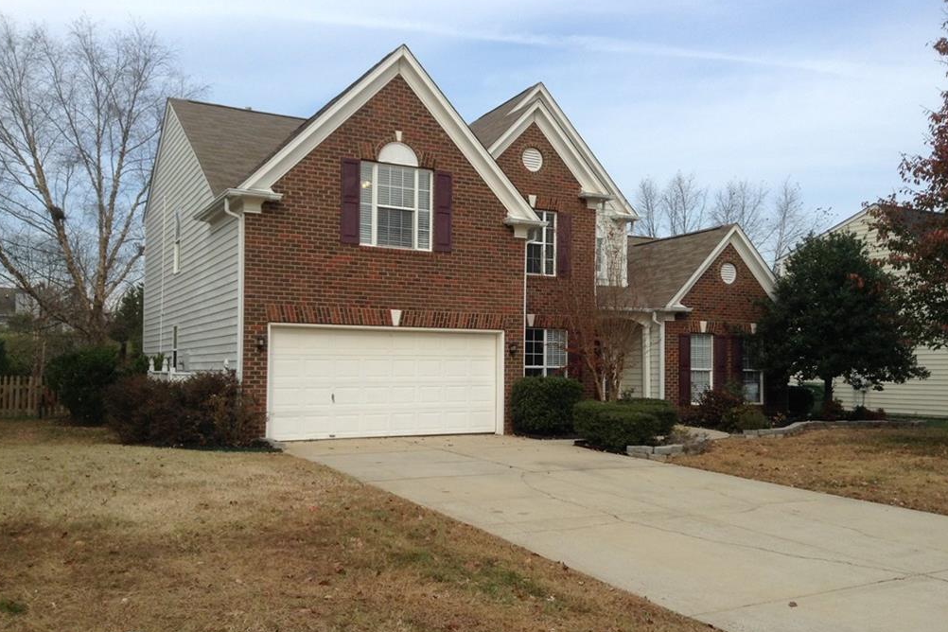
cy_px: 338
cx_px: 472
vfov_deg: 37.8
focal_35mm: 35
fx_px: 922
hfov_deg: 54.4
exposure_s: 1/794
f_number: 2.4
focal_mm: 3.3
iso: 25
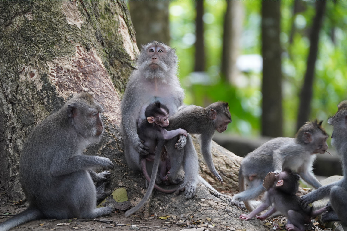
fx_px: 1243
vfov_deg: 10.6
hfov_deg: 15.9
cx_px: 174
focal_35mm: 129
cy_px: 116
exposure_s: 1/125
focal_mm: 86
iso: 250
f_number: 5.6
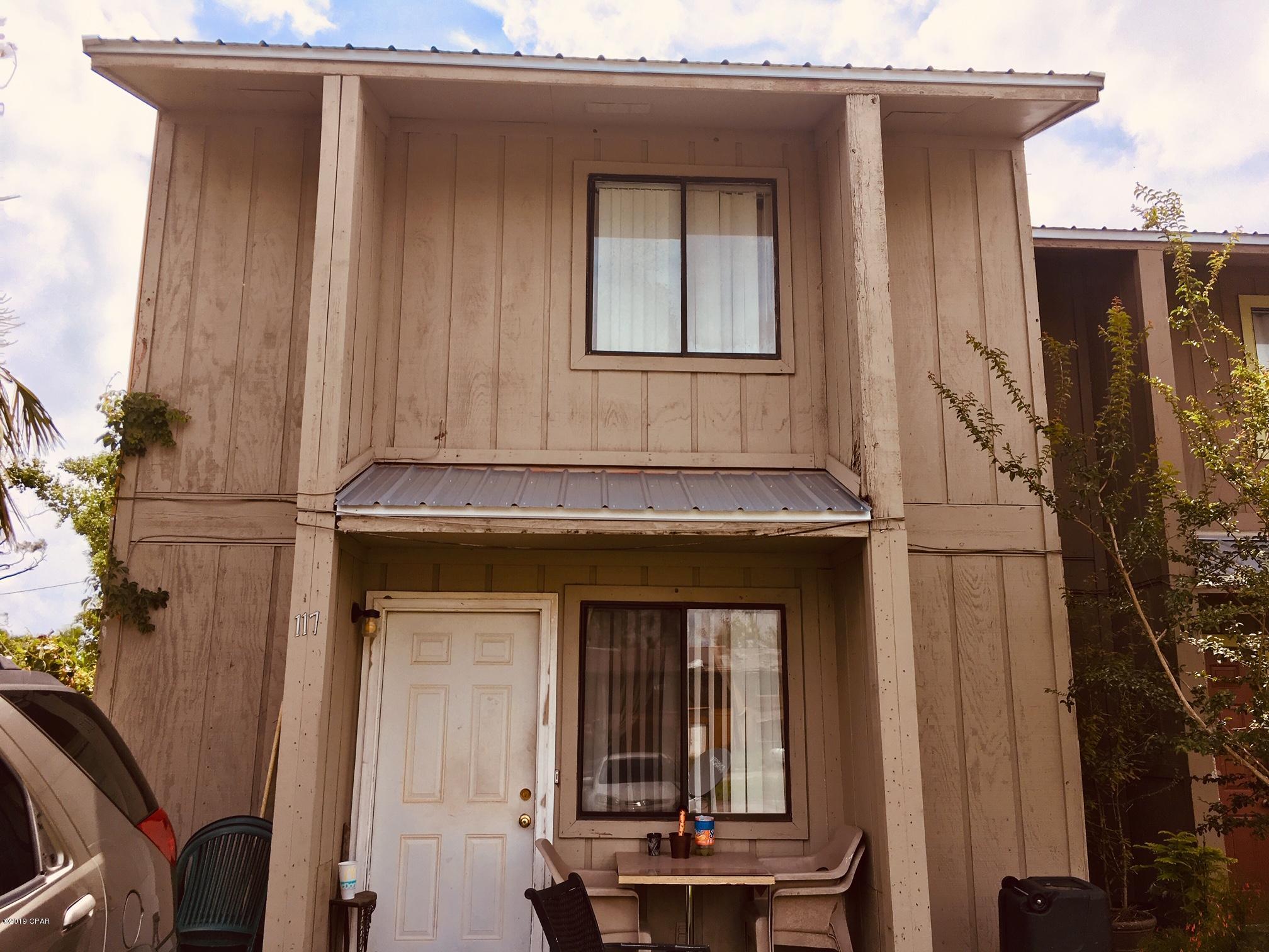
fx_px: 1063
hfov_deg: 61.7
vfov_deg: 48.2
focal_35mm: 29
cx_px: 634
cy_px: 476
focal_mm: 4.15
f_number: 2.2
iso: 25
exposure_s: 1/1099
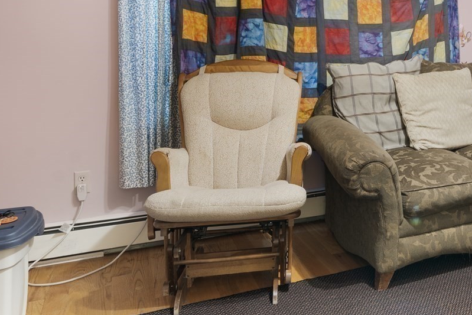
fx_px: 538
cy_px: 48
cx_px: 438
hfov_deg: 42.8
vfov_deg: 31.5
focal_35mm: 41
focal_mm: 16
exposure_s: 20
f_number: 8
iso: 200
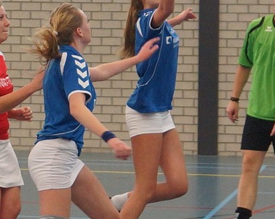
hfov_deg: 20.5
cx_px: 86
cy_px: 112
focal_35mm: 93
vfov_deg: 16.5
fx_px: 757
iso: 800
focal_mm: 26
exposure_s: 1/250
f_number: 2.8
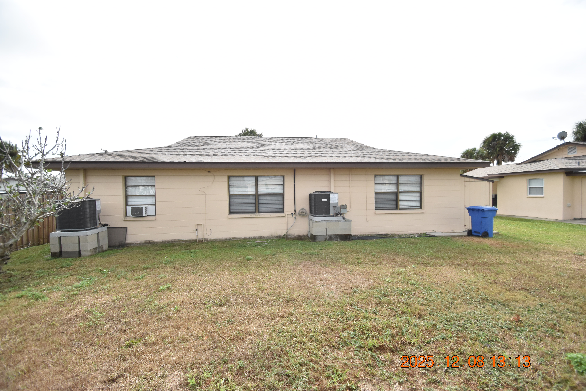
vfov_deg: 77.3
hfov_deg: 100.4
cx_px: 293
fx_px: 244
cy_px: 196
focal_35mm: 15
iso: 800
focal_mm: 10
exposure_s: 1/4000
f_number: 3.5
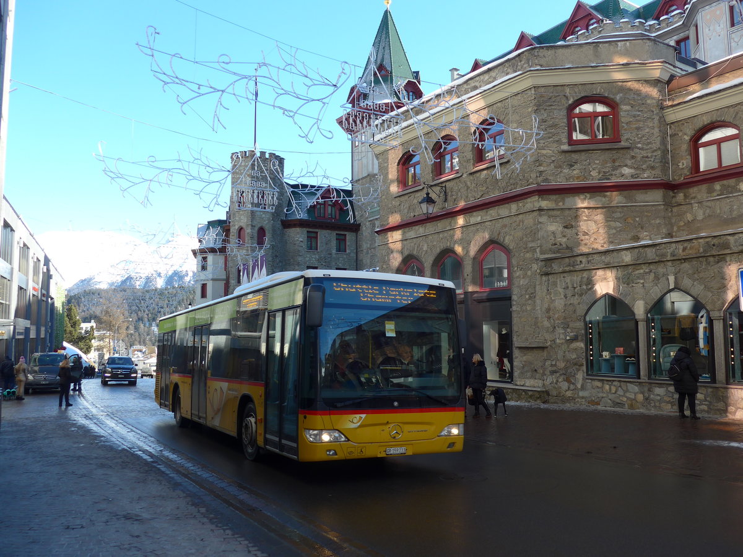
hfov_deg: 61.7
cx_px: 372
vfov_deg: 48.2
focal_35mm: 29
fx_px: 622
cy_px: 278
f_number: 2.8
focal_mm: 6
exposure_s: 1/400
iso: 80
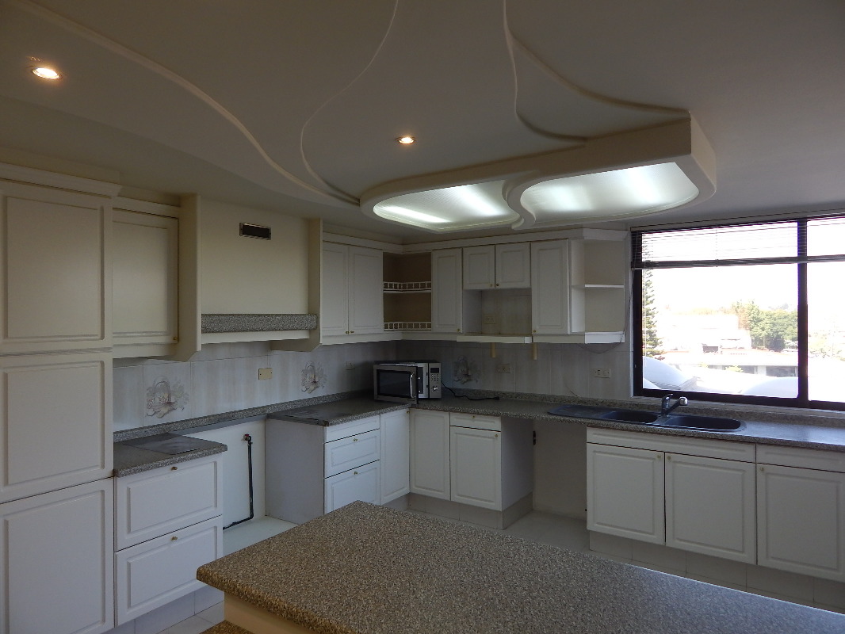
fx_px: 562
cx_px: 422
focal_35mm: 23
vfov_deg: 58.9
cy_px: 317
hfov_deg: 73.9
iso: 125
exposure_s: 1/80
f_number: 3
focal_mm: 4
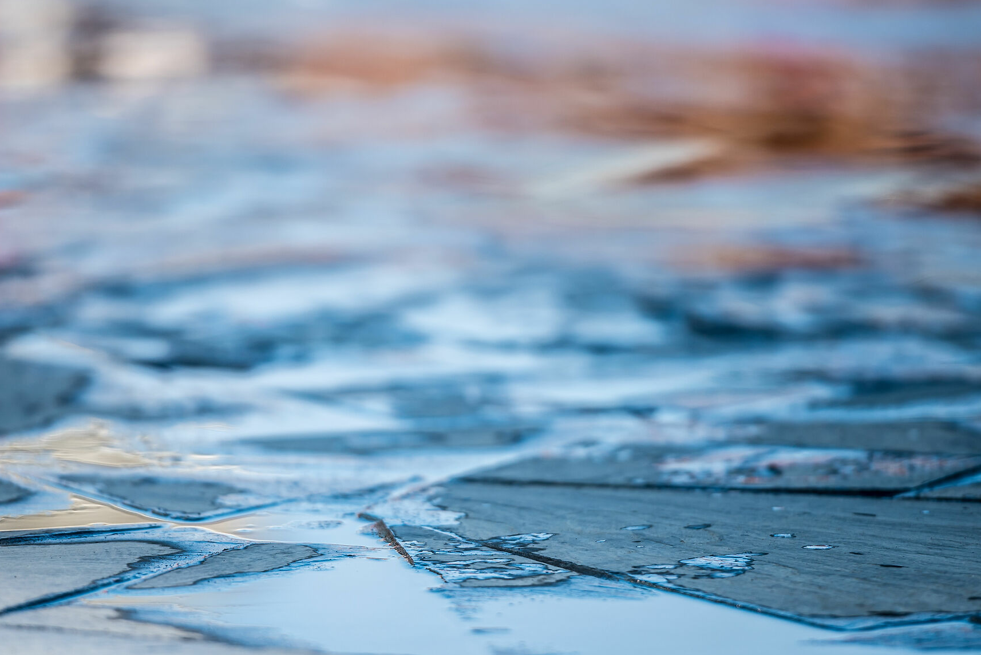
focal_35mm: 280
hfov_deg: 7.4
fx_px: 7632
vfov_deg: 4.9
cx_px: 405
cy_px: 412
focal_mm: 200
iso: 100
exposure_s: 1/1000
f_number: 2.8
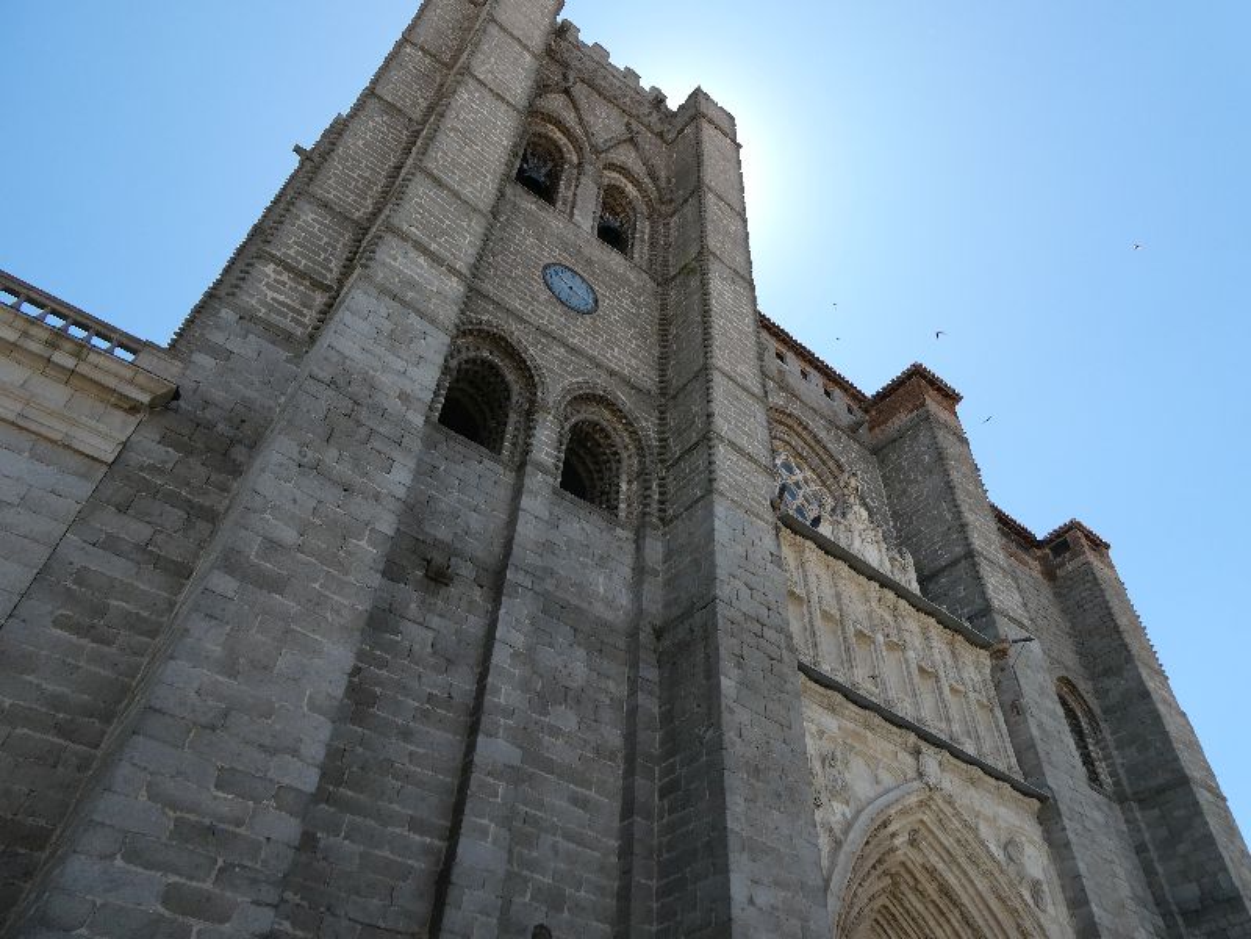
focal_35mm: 24
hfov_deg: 71.6
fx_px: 867
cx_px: 626
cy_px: 470
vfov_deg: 56.8
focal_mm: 4.3
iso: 80
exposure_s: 1/500
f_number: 3.3
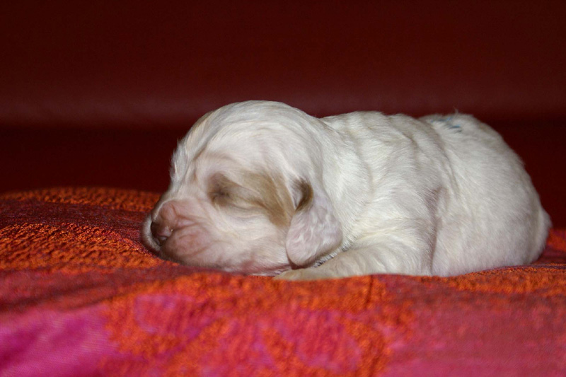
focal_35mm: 105
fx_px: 1650
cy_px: 188
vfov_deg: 13.0
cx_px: 283
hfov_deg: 19.5
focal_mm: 70
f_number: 5.6
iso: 400
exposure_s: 1/125
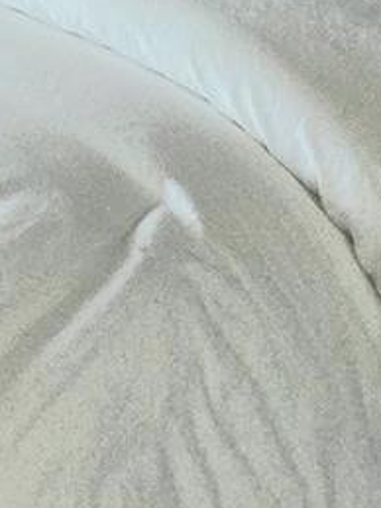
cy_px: -384
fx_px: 1131
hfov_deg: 11.9
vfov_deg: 19.5
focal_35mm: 77
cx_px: -707
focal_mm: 2.2
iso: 640
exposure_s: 1/60.2
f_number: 2.2
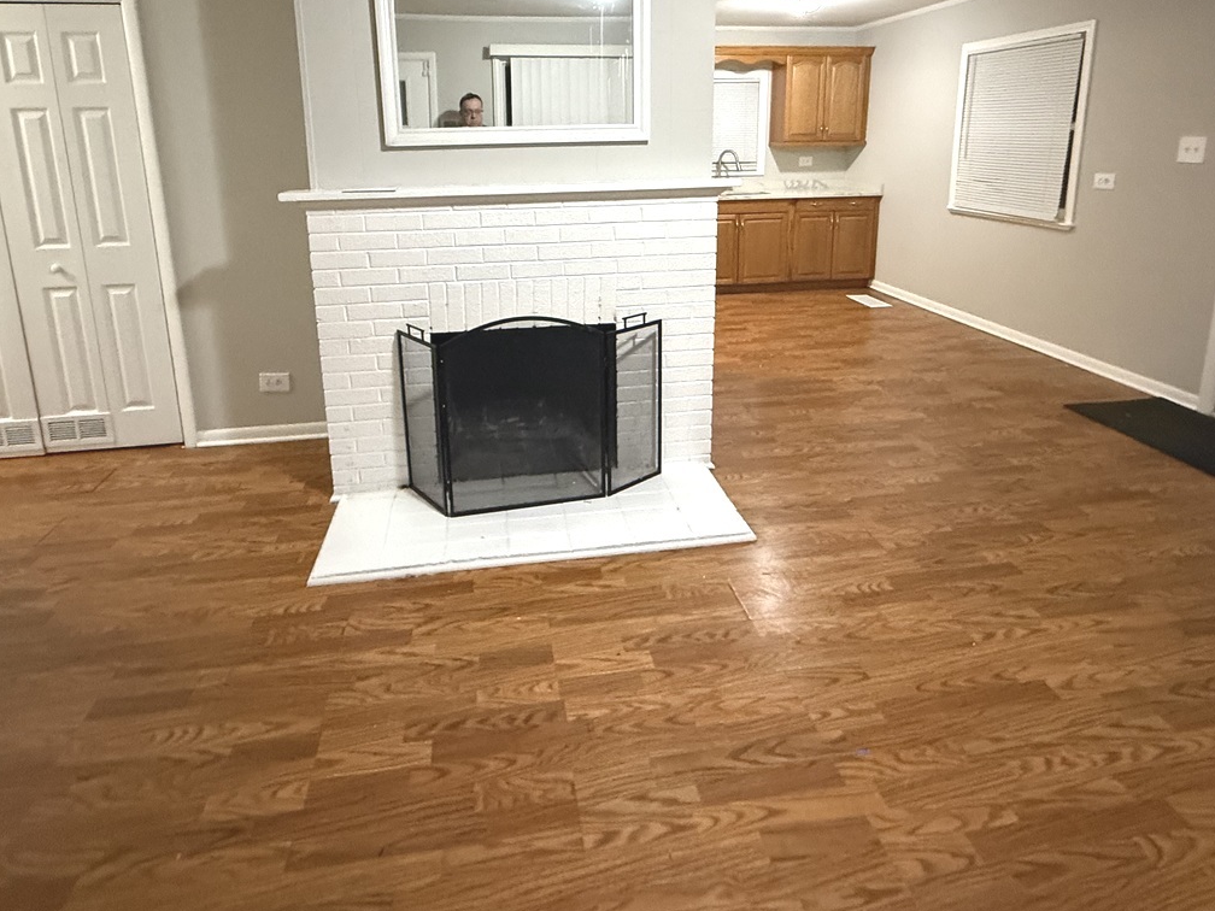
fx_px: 702
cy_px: 276
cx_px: 586
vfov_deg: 63.6
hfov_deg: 81.7
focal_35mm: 20
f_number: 2.2
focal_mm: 2.22
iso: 1000
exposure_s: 1/60
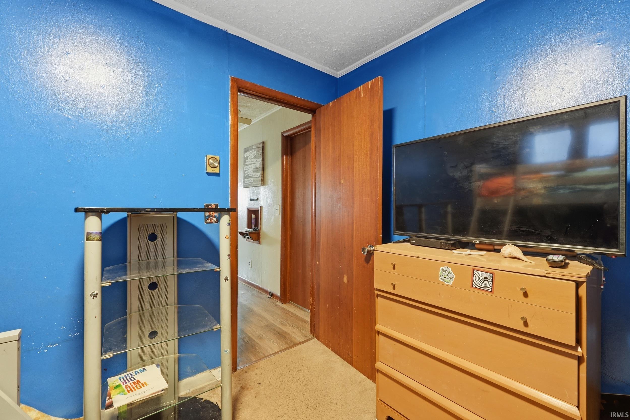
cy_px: 210
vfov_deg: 77.3
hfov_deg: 100.4
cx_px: 315
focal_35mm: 15
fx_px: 262
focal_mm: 10
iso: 640
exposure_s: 1/10
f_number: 9
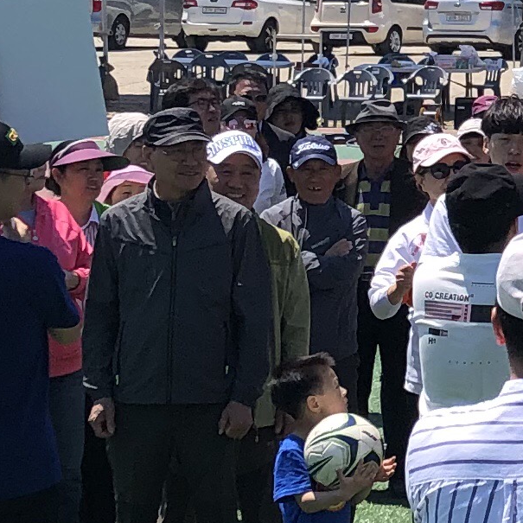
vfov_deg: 10.6
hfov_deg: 10.0
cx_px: 931
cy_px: 113
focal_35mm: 165
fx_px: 2820
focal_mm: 3.99
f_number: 1.8
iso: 20
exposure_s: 1/1715
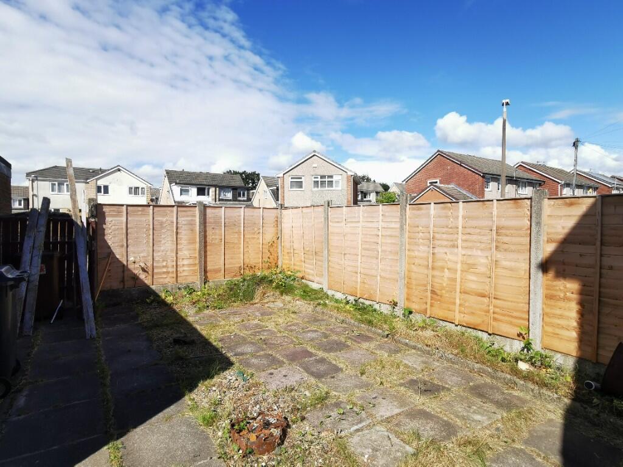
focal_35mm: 19
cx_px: 312
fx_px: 342
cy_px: 234
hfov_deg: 84.7
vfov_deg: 68.7
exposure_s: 1/807
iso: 50
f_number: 2.2
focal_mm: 2.26
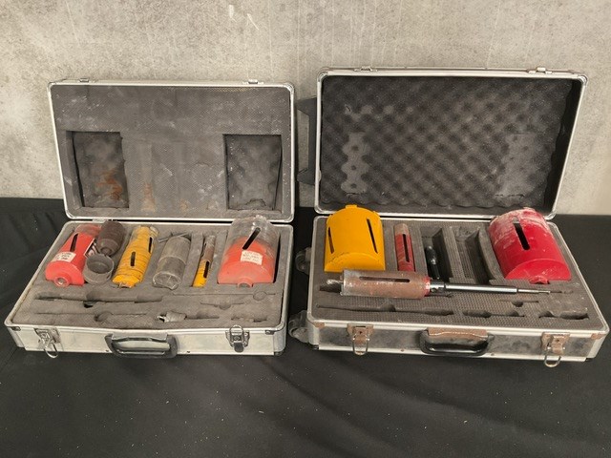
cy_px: 229
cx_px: 306
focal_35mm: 29
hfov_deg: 61.7
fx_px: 512
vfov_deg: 48.2
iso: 250
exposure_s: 1/40
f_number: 1.8
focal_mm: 3
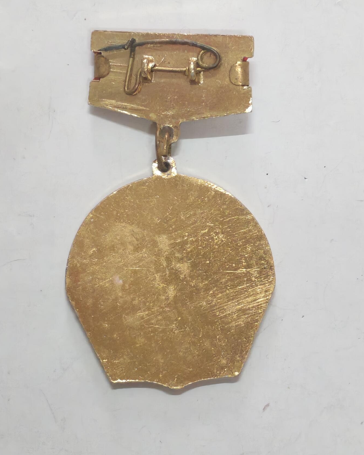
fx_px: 1414
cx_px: 182
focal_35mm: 105
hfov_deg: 14.7
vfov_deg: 18.3
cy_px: 221
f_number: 1.95
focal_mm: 5.52
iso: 800
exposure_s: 1/33
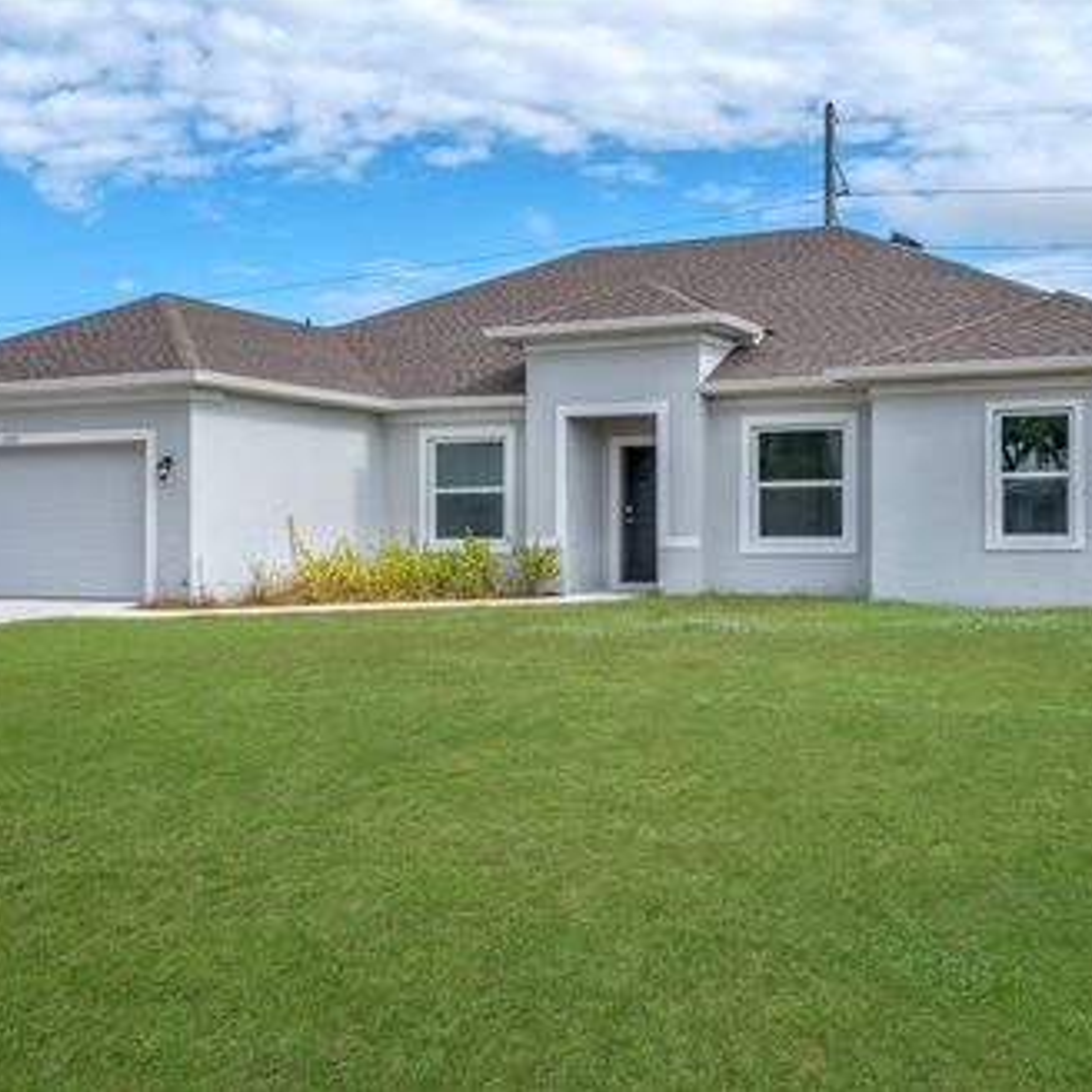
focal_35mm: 44
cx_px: 539
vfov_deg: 38.3
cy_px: 548
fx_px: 1570
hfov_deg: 38.3
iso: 100
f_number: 9
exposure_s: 1/30
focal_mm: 34
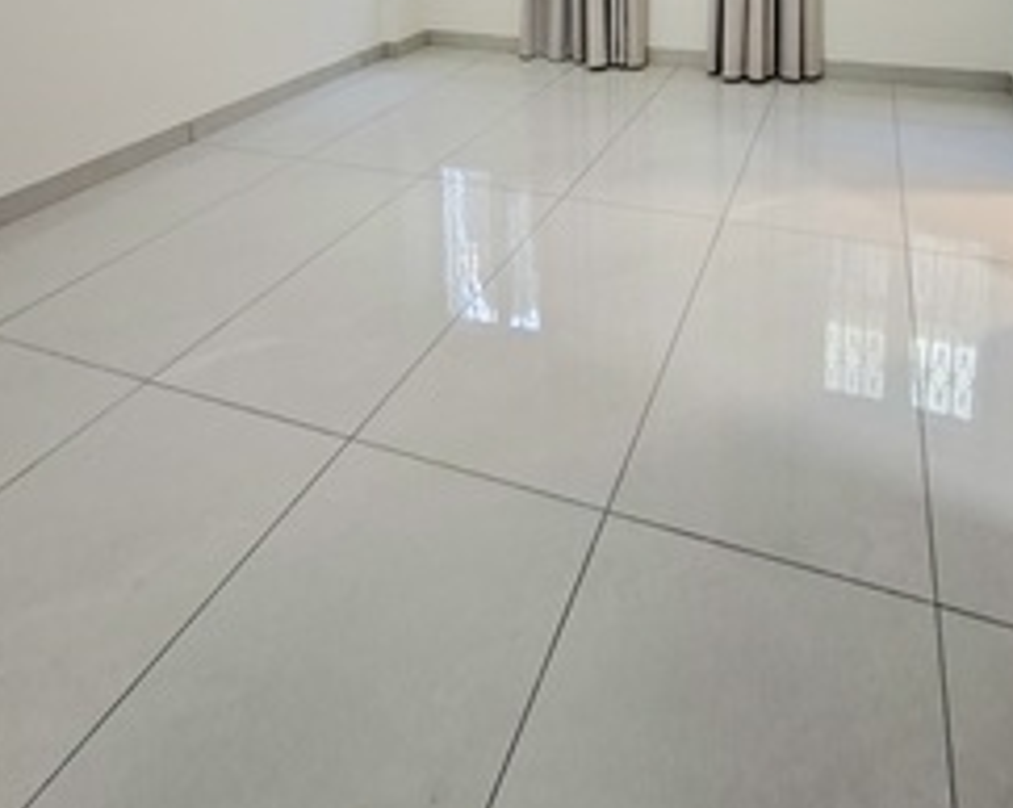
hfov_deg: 69.4
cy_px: -82
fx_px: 719
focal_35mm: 24
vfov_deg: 44.6
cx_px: 622
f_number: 2.2
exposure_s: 1/50
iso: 160
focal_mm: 1.74
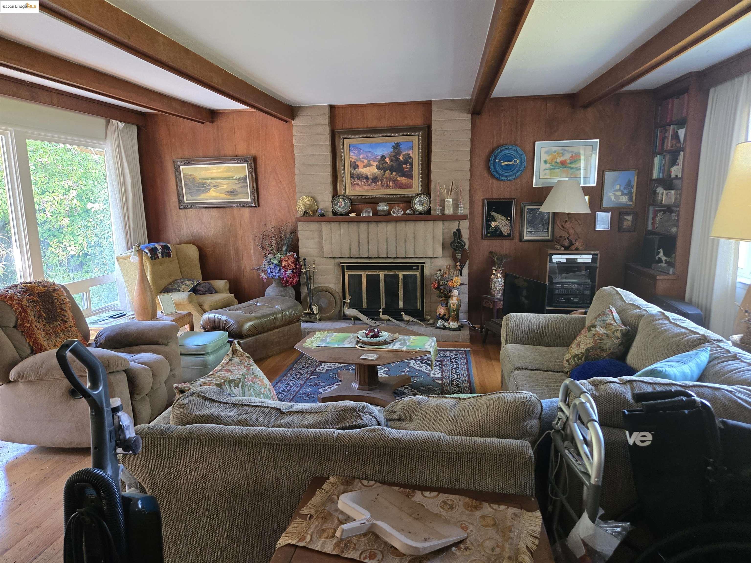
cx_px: 376
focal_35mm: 23
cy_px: 282
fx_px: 499
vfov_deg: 58.9
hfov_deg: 73.9
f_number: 1.8
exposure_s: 1/60
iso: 640
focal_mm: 5.4
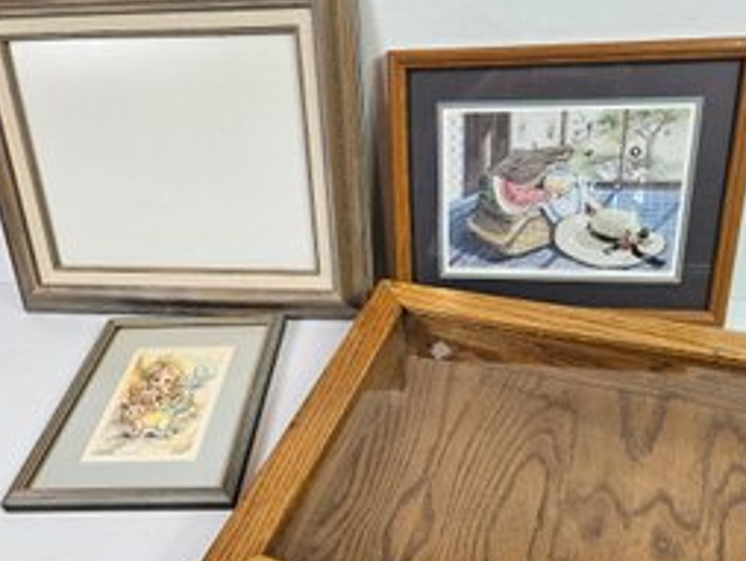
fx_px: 669
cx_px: 419
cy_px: 322
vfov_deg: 45.4
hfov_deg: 58.1
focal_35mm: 31
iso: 125
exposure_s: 1/120
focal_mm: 5.4
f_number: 1.8
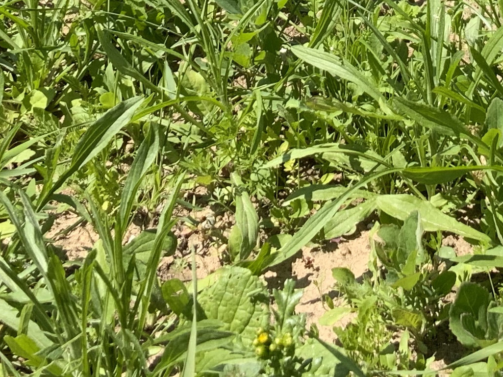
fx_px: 1656
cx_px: 469
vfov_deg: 12.2
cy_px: -224
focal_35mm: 114
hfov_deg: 17.0
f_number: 1.8
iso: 16
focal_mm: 3
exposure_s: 1/1121
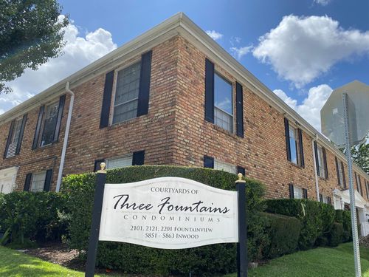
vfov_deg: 53.1
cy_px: 138
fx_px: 277
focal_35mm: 26
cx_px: 184
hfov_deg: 67.3
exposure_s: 1/2817
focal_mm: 4.25
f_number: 1.8
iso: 32
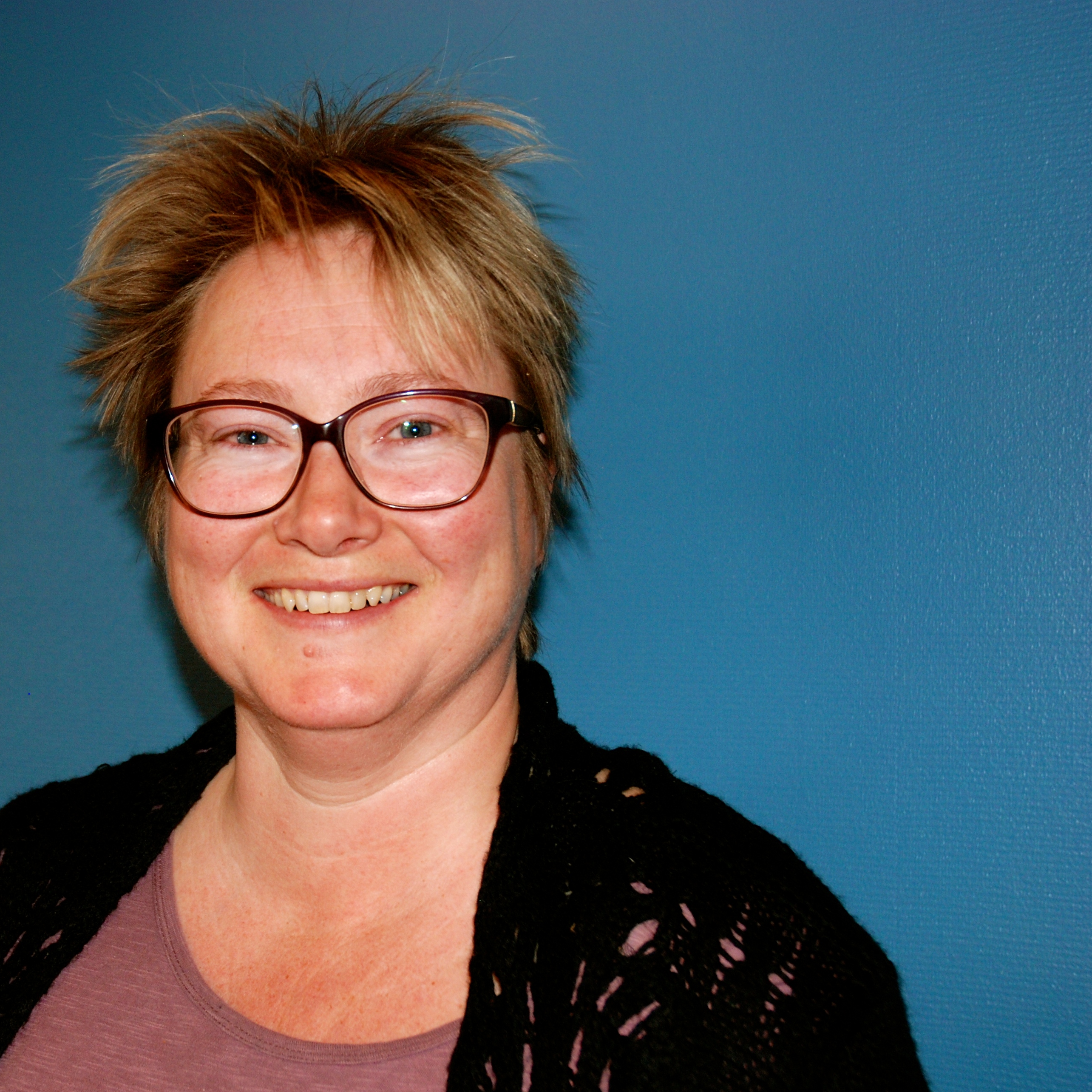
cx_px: 274
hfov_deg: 28.4
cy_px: 550
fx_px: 2129
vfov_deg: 28.8
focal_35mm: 60
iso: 400
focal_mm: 31
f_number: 4
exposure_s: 1/60
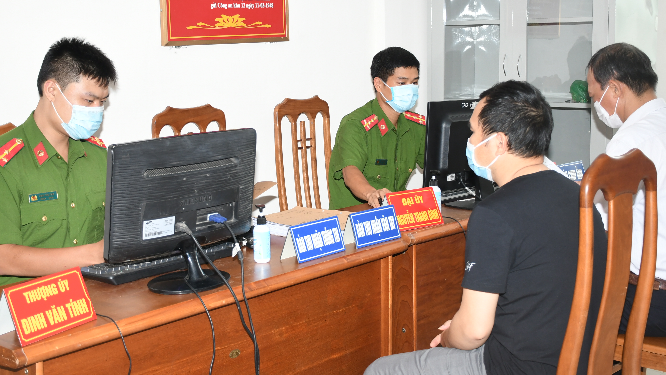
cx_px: 324
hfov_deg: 39.4
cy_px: 116
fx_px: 930
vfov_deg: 22.7
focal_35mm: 53
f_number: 4
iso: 500
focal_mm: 27
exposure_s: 1/200
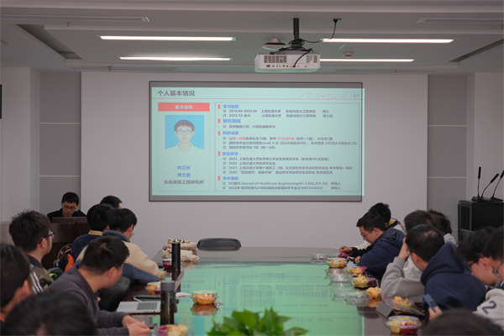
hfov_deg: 32.4
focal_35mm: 62
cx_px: 252
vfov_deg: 21.9
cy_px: 168
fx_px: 868
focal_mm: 41.1
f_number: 2.8
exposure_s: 1/160
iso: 500
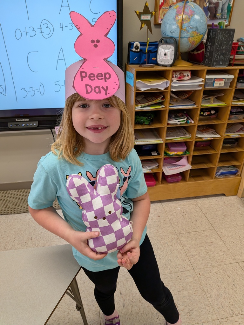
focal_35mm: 24
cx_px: 122
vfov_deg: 71.6
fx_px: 226
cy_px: 162
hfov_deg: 56.8
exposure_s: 1/120
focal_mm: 4.53
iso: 72
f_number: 1.7
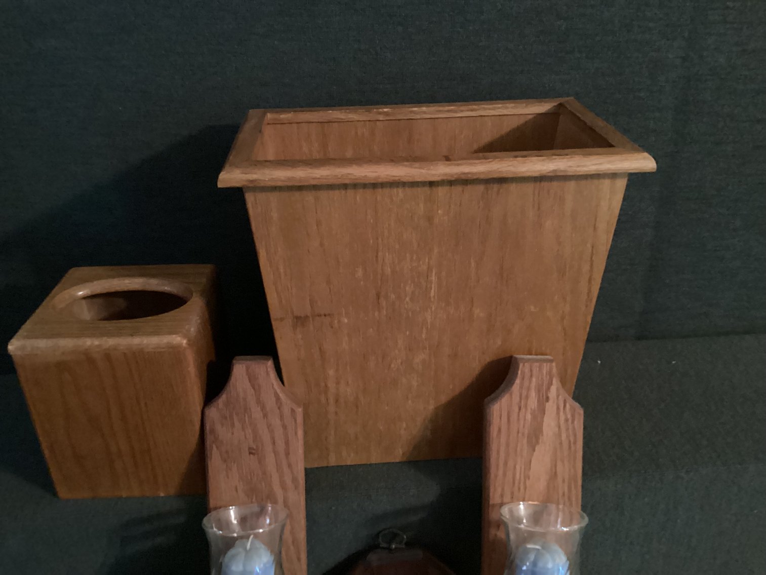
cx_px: 383
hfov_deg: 58.3
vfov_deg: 45.4
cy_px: 288
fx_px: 686
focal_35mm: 31
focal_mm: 3.3
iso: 800
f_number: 2.4
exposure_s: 1/15
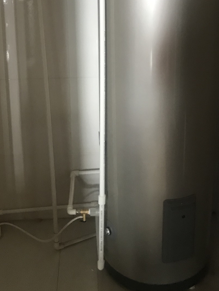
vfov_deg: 34.5
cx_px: 116
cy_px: 40
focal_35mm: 53
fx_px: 447
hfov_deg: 27.5
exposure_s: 1/17
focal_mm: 3.99
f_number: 1.8
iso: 100
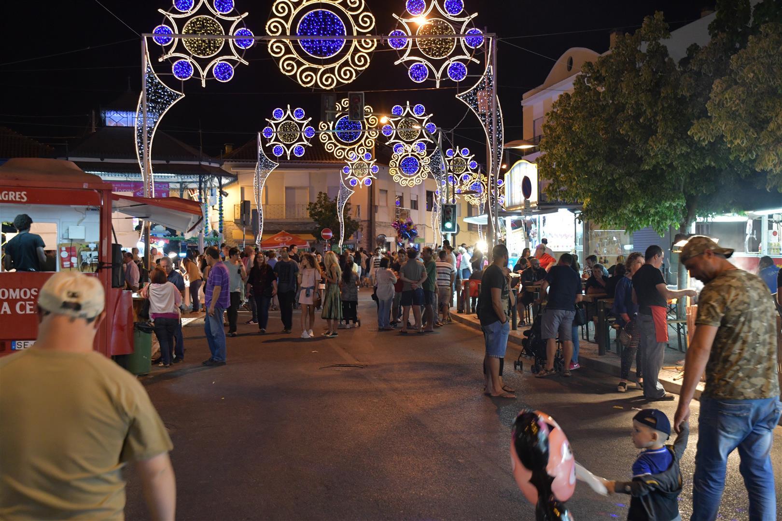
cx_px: 391
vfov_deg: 29.9
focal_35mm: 45
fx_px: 977
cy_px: 260
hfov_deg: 43.6
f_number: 4.5
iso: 1600
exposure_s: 1/40
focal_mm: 30
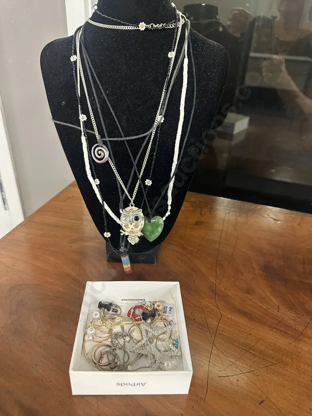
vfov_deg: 71.6
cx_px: 156
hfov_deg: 56.8
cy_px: 208
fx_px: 288
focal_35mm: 24
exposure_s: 1/50
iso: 400
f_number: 1.78
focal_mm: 6.86
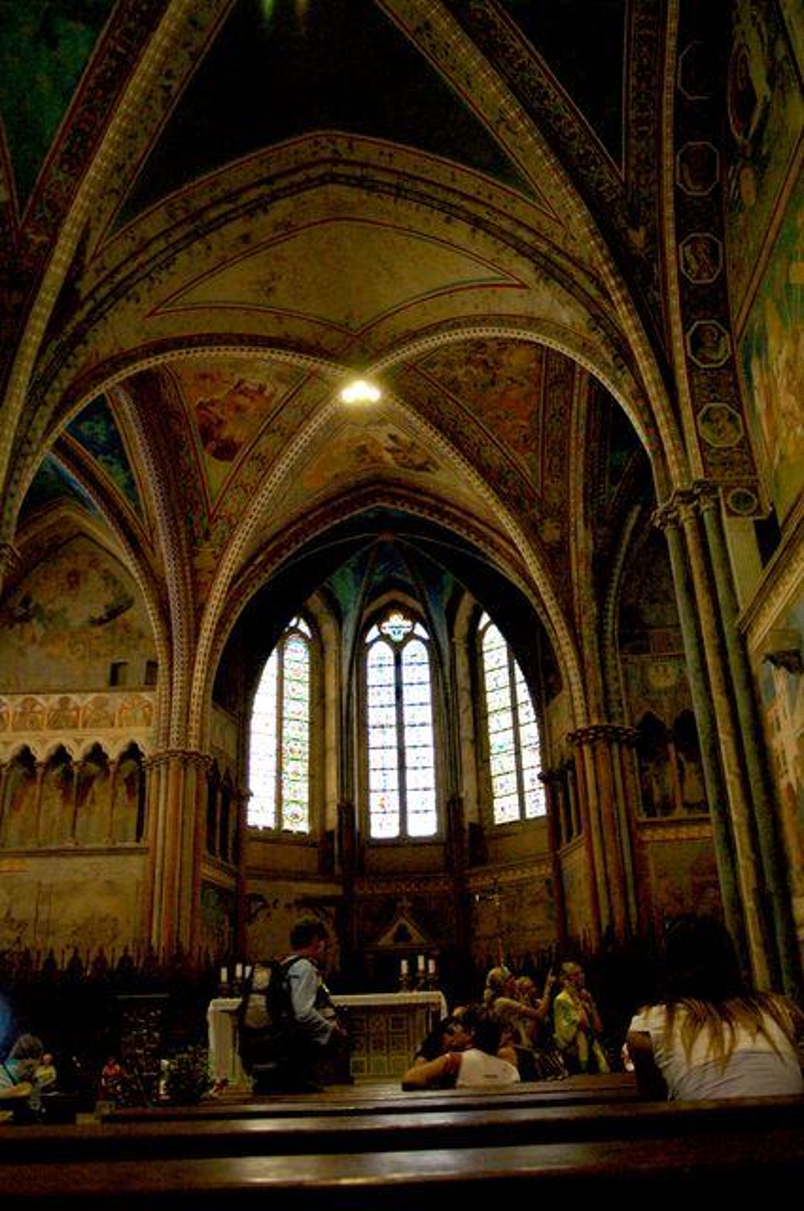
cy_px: 606
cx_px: 402
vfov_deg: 35.1
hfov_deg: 23.7
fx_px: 1915
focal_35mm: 57
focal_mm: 38
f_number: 5
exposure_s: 1/50
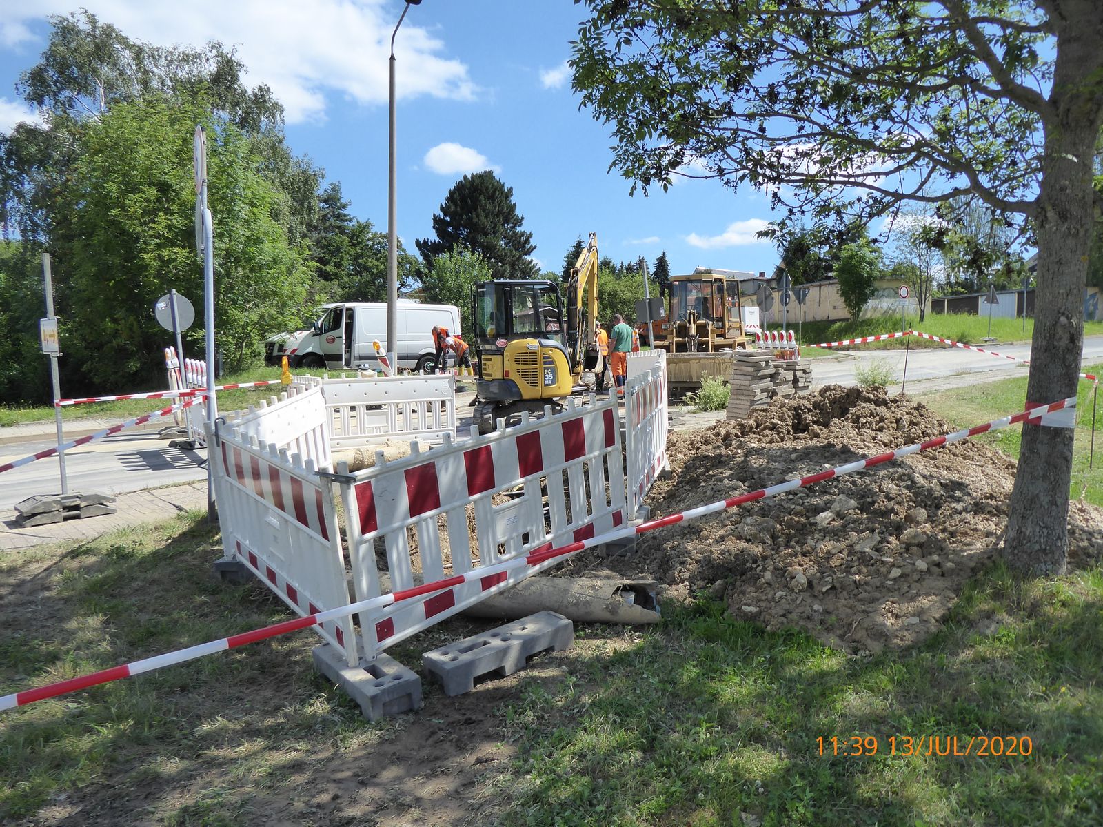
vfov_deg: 54.9
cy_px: 414
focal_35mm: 25
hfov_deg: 69.4
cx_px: 552
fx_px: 797
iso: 160
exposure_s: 1/800
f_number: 3.5
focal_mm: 4.3
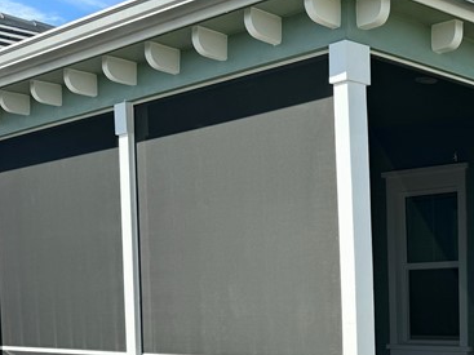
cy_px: 395
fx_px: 917
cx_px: 598
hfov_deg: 25.4
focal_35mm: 67
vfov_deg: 20.8
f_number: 1.78
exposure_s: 1/3021
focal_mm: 6.86
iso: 80
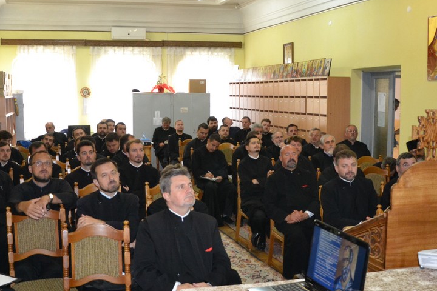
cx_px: 218
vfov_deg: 29.9
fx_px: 546
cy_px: 136
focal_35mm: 45
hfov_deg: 43.6
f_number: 3.5
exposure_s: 1/60
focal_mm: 18
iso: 2000
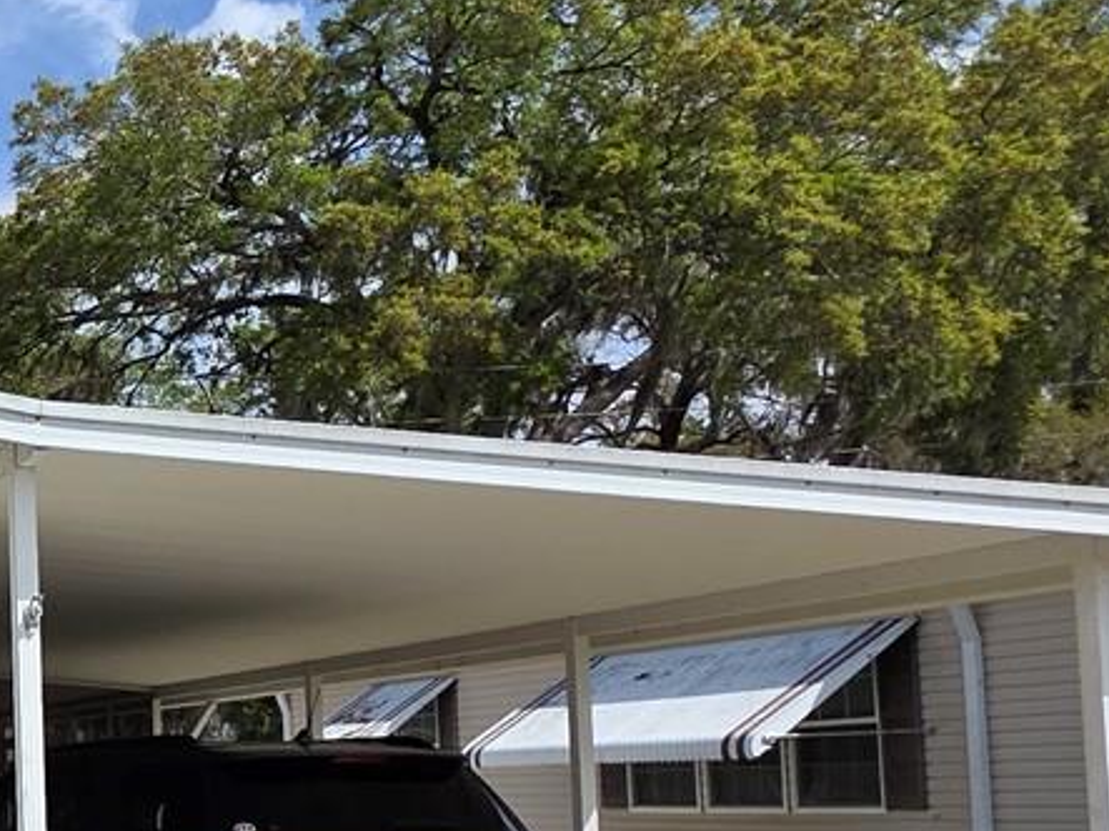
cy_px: 716
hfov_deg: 27.9
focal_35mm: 47
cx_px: -541
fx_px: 1505
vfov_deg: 29.8
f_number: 1.9
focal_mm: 2.2
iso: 40
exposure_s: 1/2782
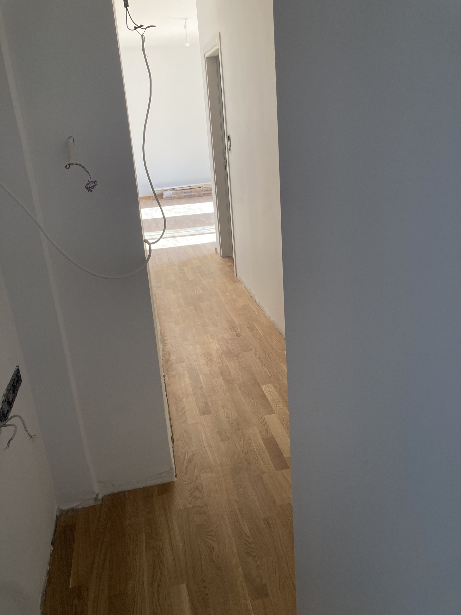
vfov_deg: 63.4
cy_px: 308
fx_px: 497
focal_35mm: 28
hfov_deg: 49.7
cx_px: 230
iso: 40
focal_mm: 3.99
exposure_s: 1/121
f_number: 1.8
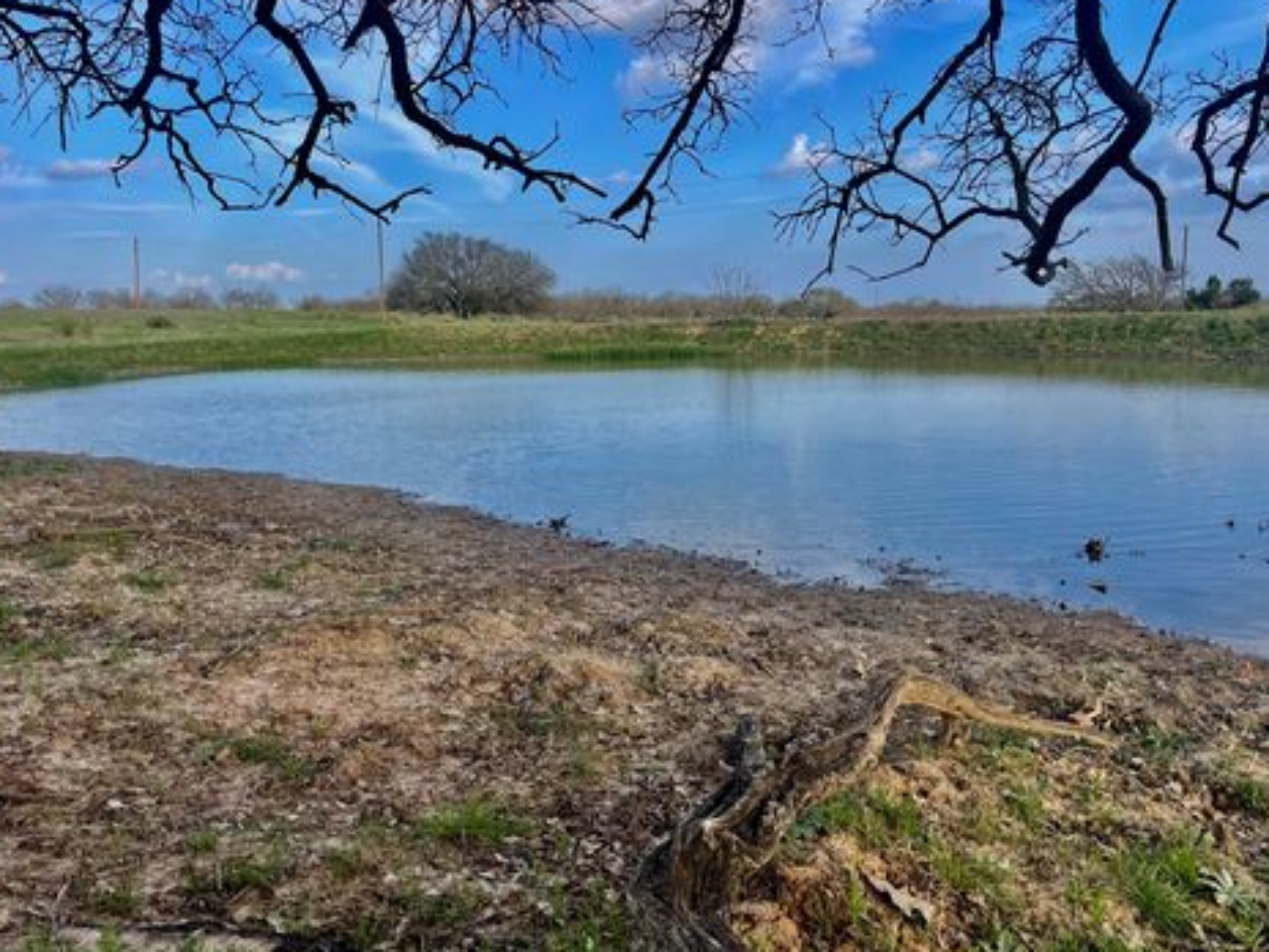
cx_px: 648
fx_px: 1026
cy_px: 472
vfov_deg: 49.7
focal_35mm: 28
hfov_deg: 63.4
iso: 32
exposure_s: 1/1531
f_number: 1.6
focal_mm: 4.2
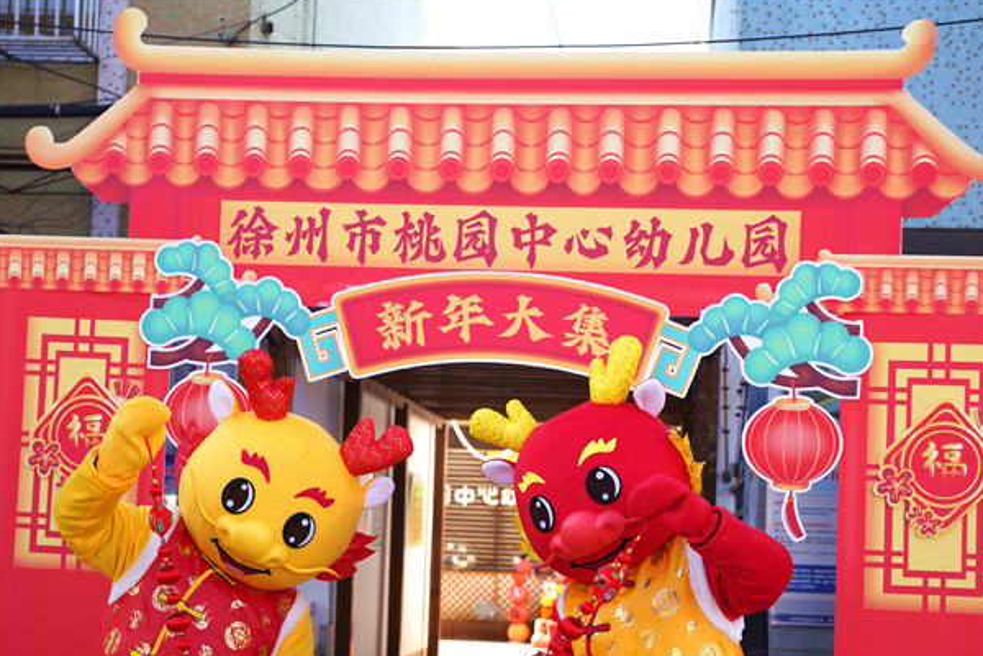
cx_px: 467
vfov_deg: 22.2
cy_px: 429
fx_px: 1664
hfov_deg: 32.9
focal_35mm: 61
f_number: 4
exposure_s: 1/250
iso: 100
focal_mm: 45.7
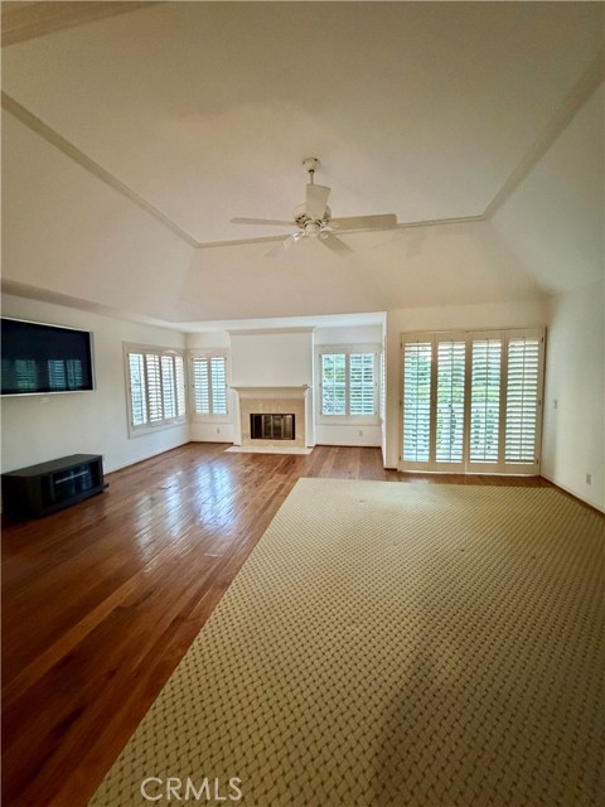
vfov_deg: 102.1
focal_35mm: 14
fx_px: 326
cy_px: 404
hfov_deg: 85.7
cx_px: 302
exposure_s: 1/60
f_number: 2.2
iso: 1250
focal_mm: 2.22
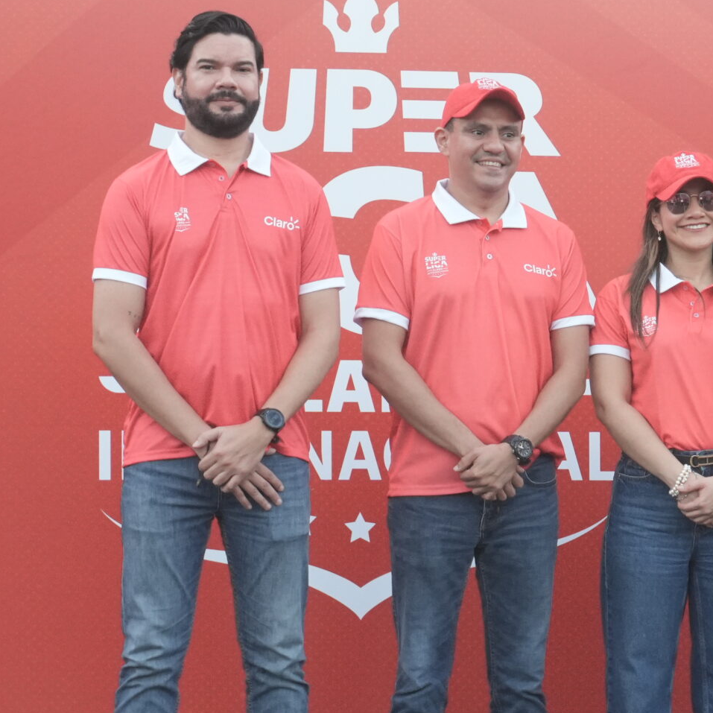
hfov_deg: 10.3
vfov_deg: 10.4
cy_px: 488
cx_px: 794
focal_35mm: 167
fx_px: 3895
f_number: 8
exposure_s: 1/320
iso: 2000
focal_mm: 49
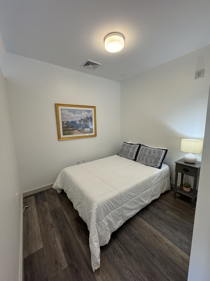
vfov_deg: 102.1
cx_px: 105
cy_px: 140
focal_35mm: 14
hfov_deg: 85.7
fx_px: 113
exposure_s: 1/120
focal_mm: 2.22
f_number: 2.2
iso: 250
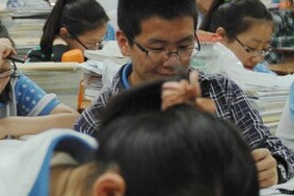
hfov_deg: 10.3
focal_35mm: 197
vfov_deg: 6.9
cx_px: -54
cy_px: 129
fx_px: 1608
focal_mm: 31
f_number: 2.8
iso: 250
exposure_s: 1/50
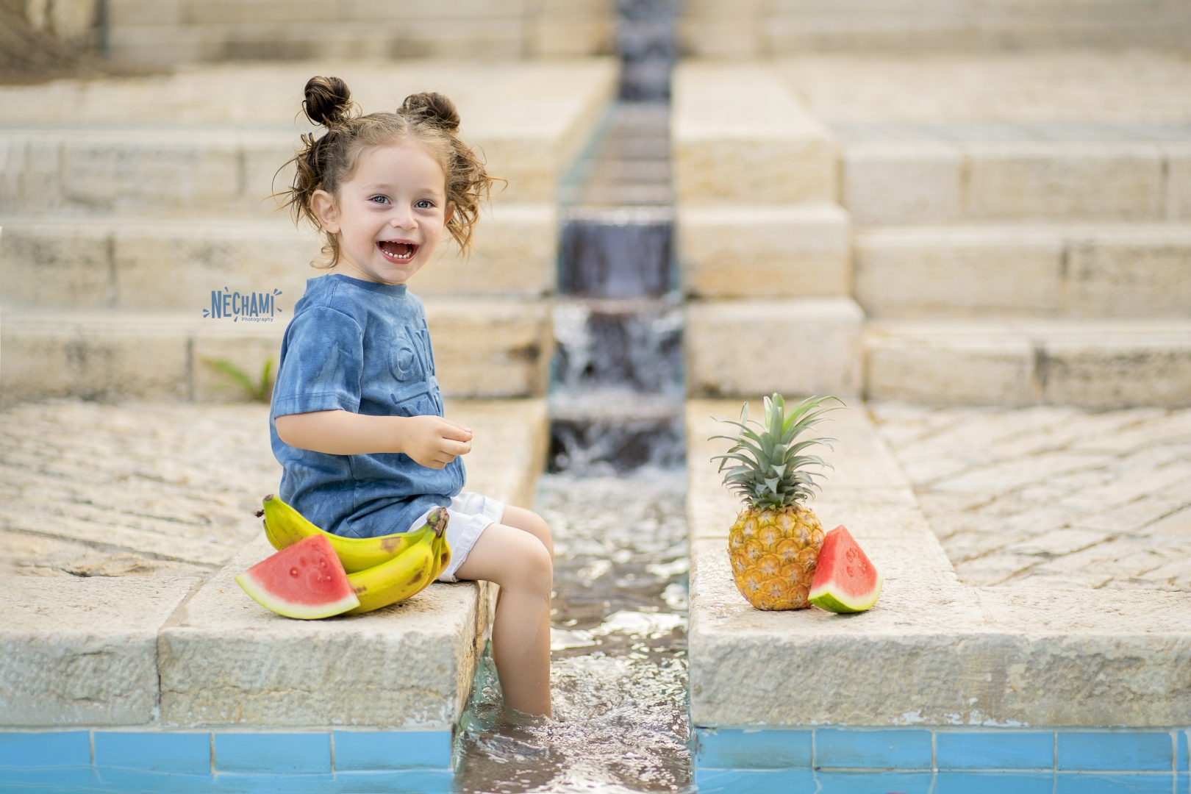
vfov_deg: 16.1
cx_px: 596
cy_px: 397
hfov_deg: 23.9
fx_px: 2812
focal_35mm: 85
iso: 250
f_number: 2.2
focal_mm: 85
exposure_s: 1/250
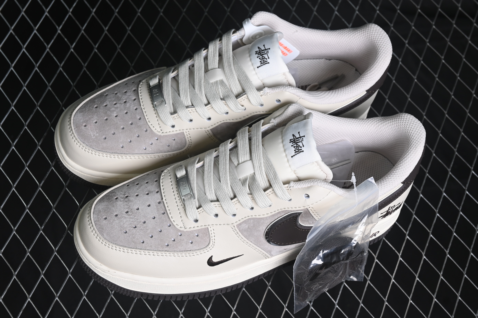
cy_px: 159
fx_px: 996
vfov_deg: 18.2
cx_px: 239
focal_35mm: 75
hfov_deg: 27.0
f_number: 7.1
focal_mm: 50
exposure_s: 1/60
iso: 160
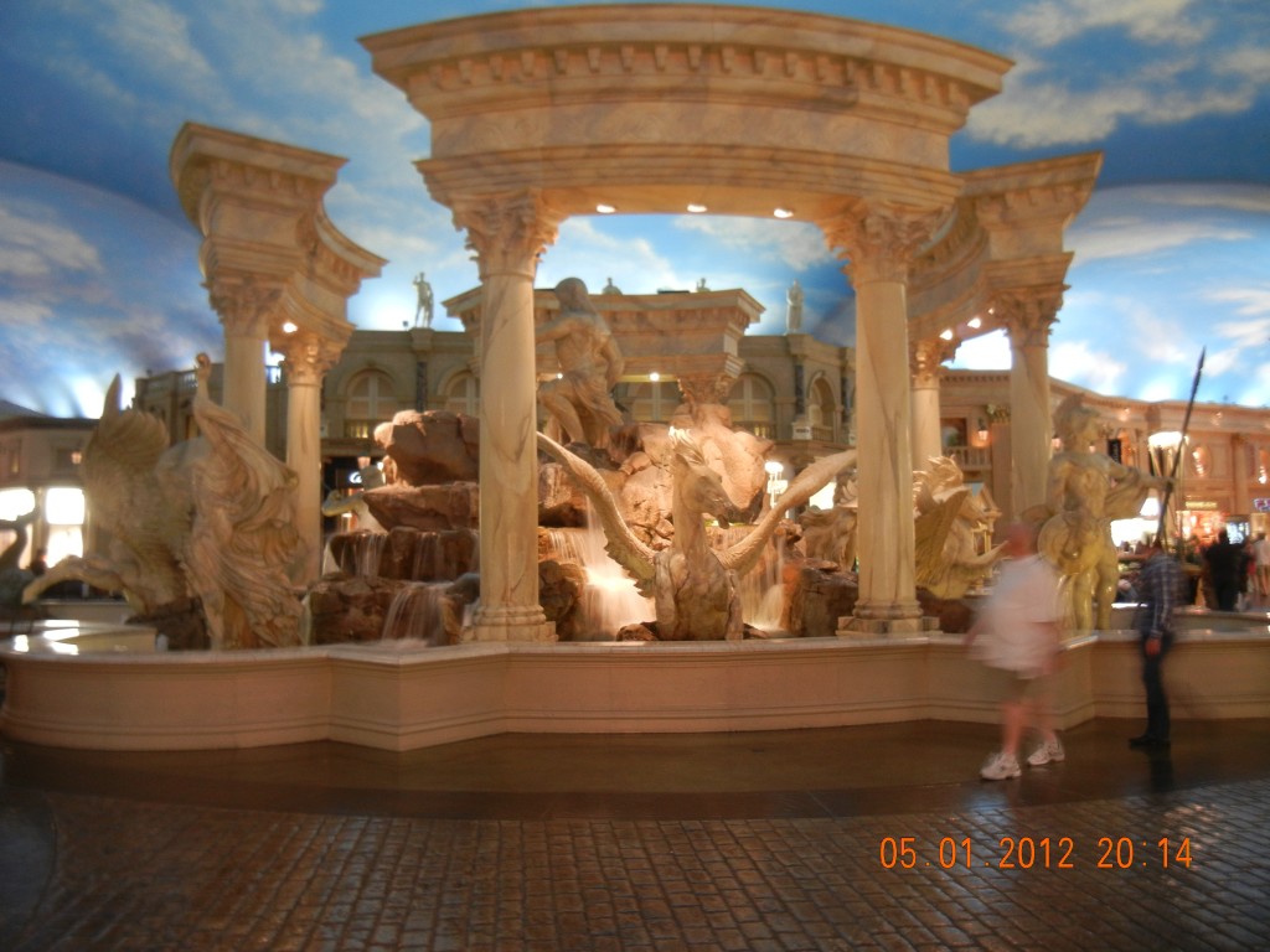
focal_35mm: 30
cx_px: 635
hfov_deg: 60.0
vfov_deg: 46.8
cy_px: 476
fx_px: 1101
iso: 200
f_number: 3.5
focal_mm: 5.4
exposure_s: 1/3.7
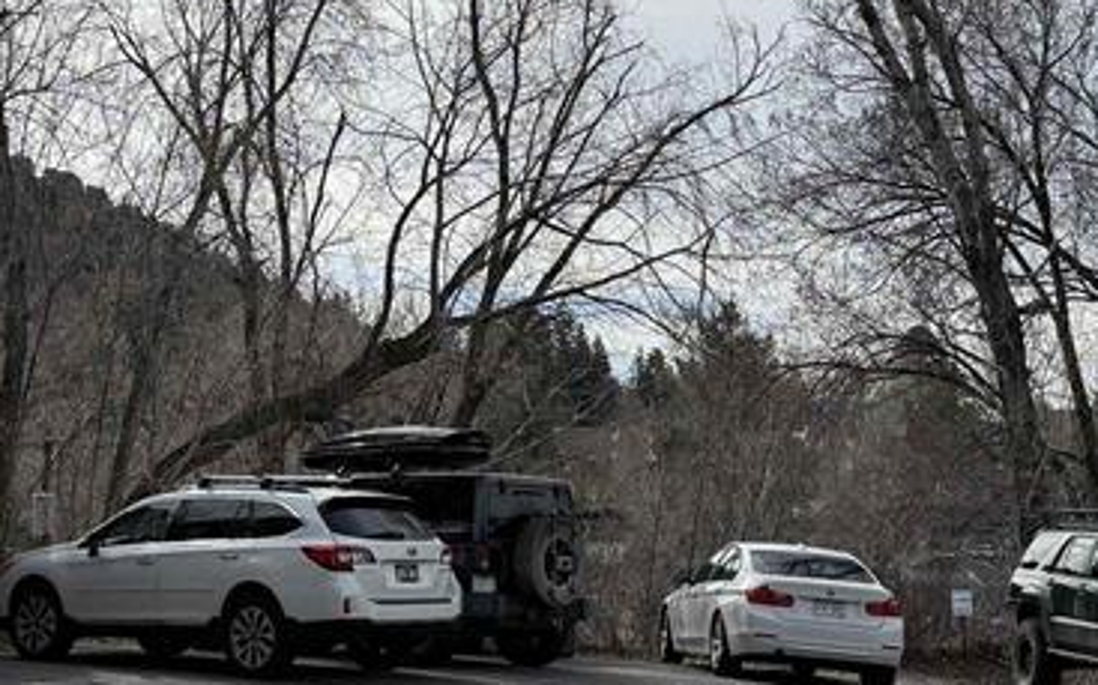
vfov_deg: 18.3
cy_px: 302
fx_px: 2124
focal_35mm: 71
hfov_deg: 28.7
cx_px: 332
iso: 80
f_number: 1.78
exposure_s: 1/8130
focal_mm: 6.76
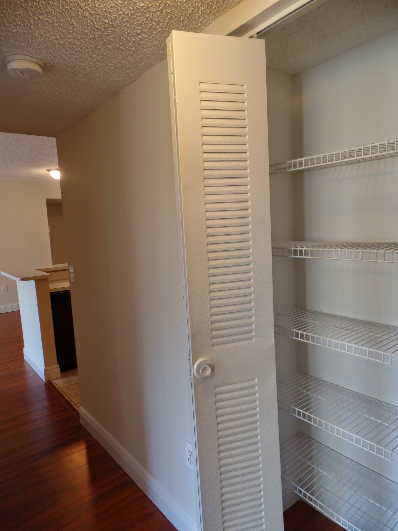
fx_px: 353
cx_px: 199
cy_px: 266
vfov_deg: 73.9
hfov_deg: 58.9
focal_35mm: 23
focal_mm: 4.1
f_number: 2.8
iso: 80
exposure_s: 1/30
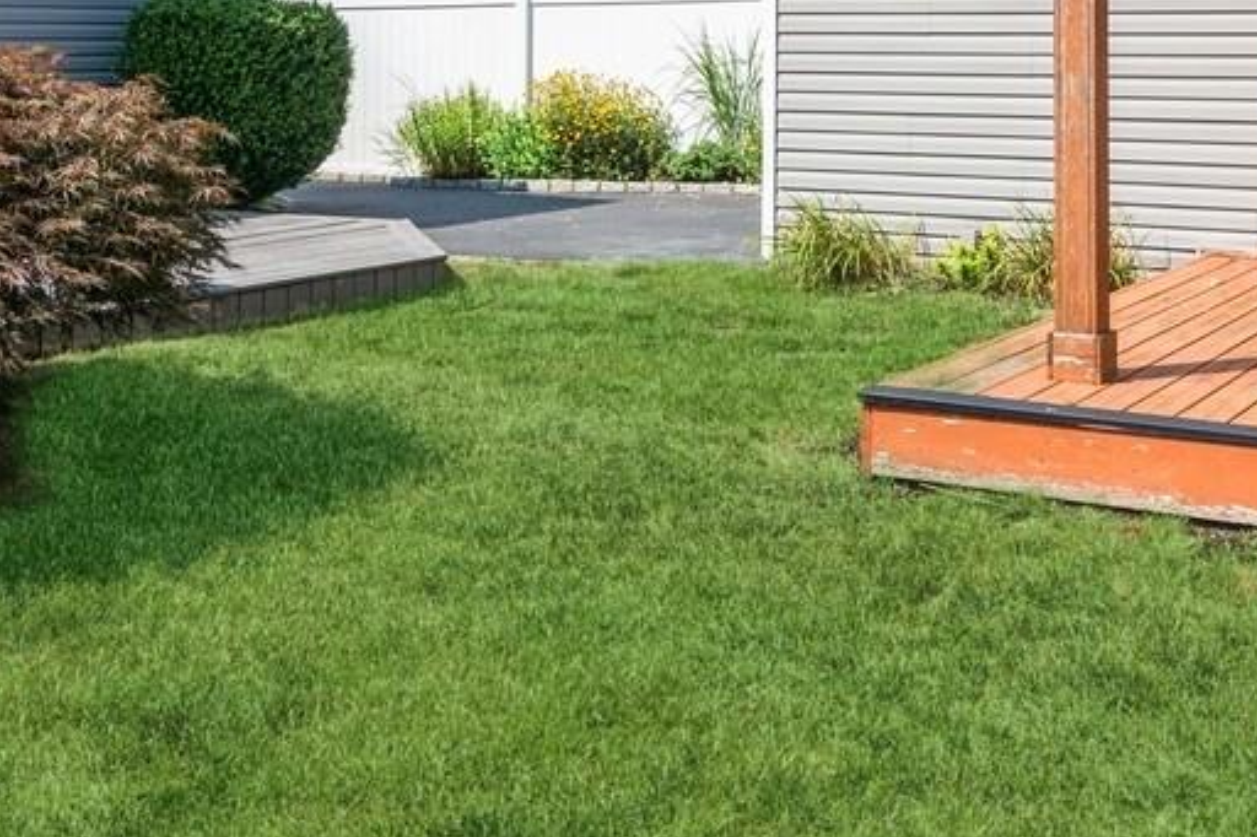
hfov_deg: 39.4
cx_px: 778
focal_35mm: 50
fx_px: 1745
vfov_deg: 25.2
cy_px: -69
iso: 200
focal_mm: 16
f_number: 9
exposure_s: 1/250
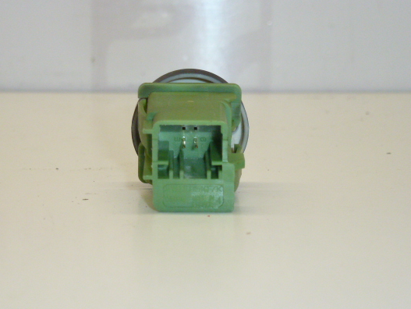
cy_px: 162
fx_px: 1283
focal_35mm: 108
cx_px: 178
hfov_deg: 18.2
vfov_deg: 13.7
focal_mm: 16
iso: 400
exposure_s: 1/200
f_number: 4.9
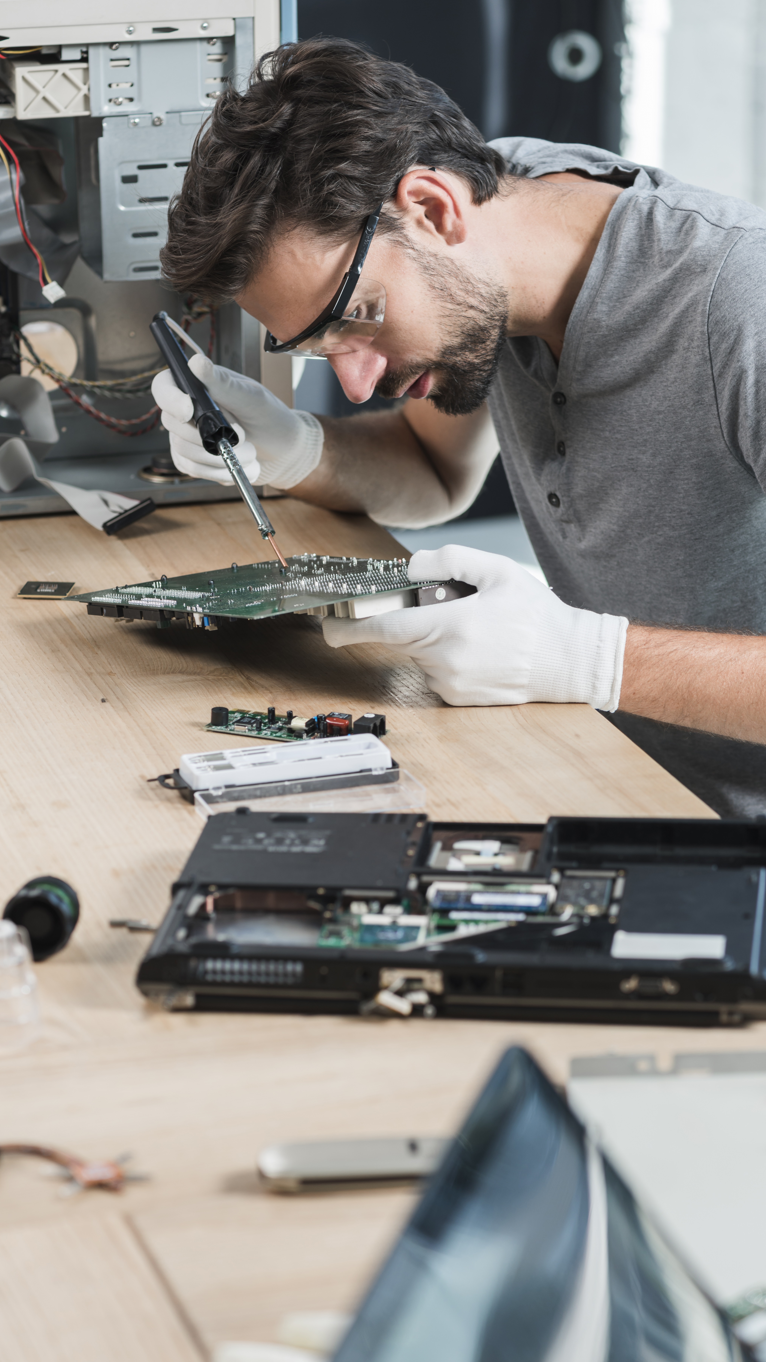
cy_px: 682
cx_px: 403
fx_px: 4008
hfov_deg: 10.9
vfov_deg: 19.3
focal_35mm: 111
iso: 160
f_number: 5
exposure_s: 1/125
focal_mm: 105
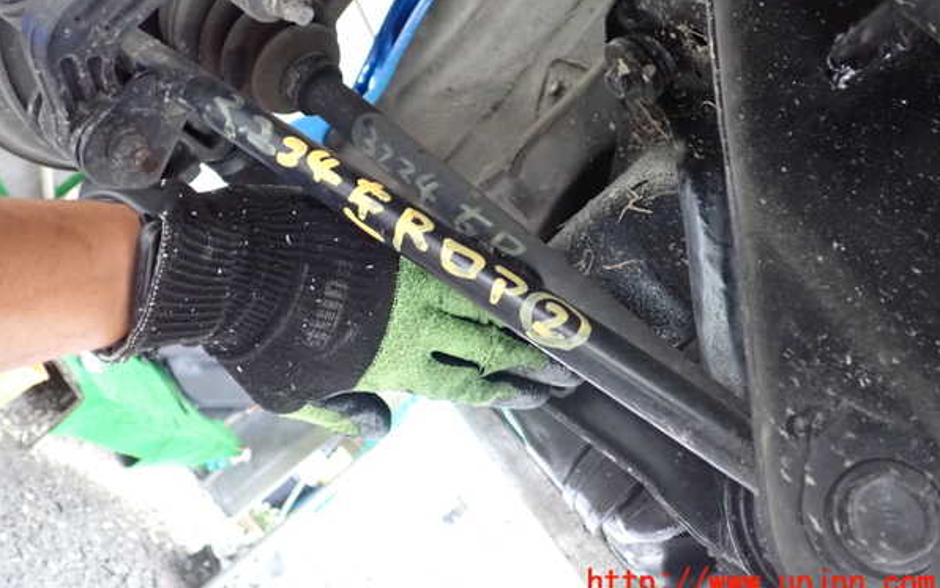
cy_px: 249
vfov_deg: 39.4
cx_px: 470
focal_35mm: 32
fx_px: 820
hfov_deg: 59.6
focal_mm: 5.4
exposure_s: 1/80
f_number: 2.3
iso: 1250
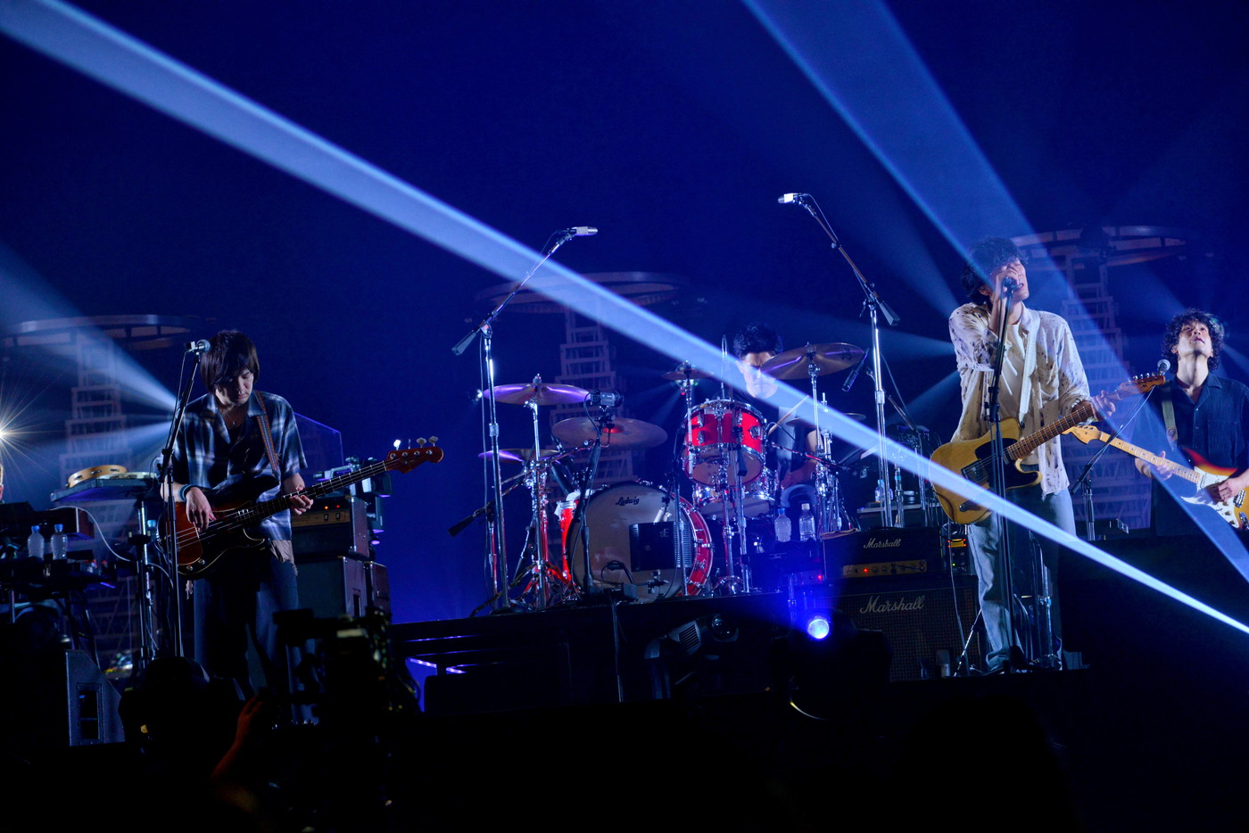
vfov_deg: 9.5
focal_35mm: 145
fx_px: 5031
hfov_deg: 14.2
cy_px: 416
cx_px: 624
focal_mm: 145
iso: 800
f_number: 5.6
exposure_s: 1/125
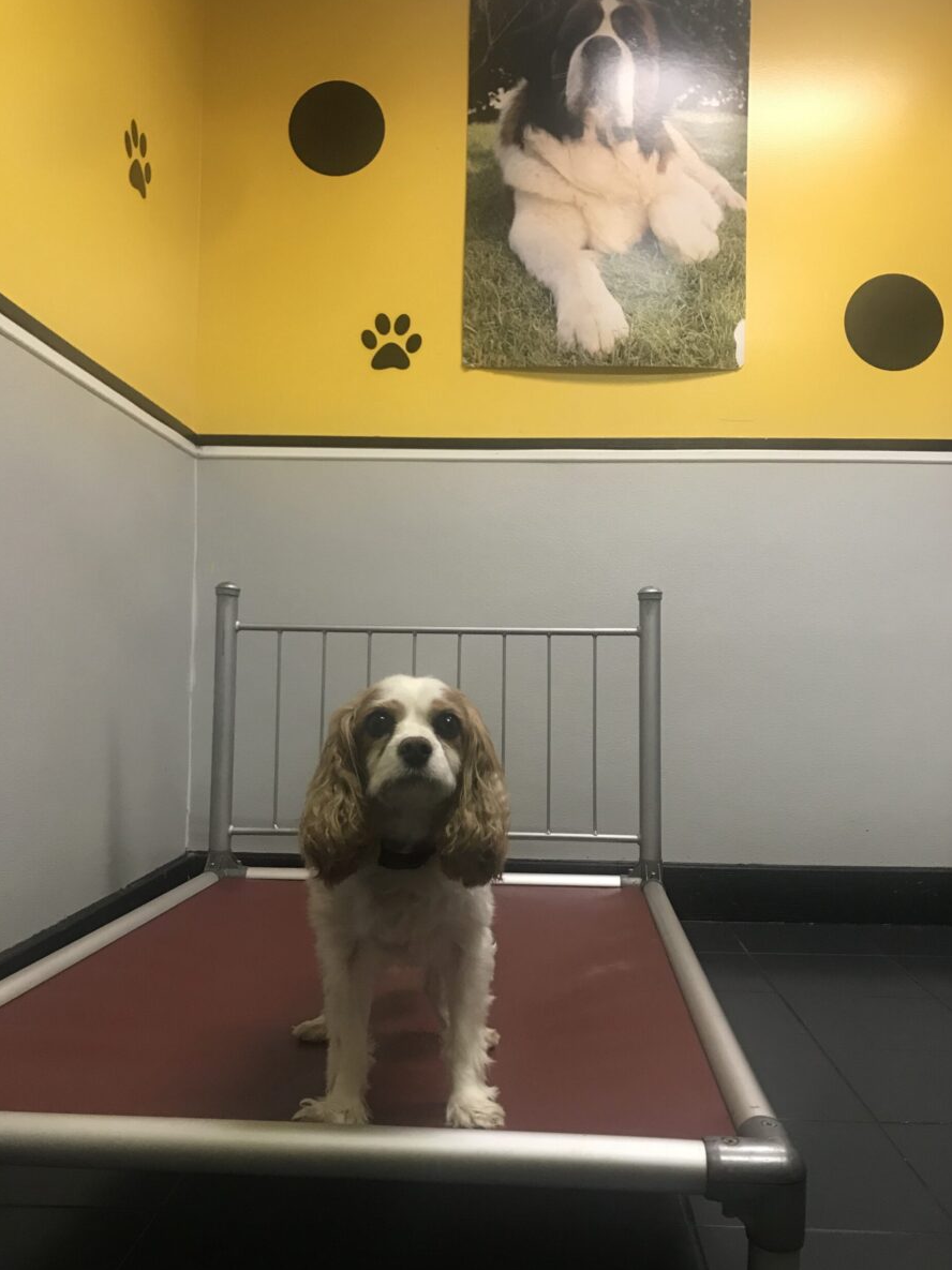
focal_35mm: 29
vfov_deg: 61.7
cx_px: 490
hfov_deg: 48.2
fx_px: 1064
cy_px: 645
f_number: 1.8
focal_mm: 3.99
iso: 40
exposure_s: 1/15
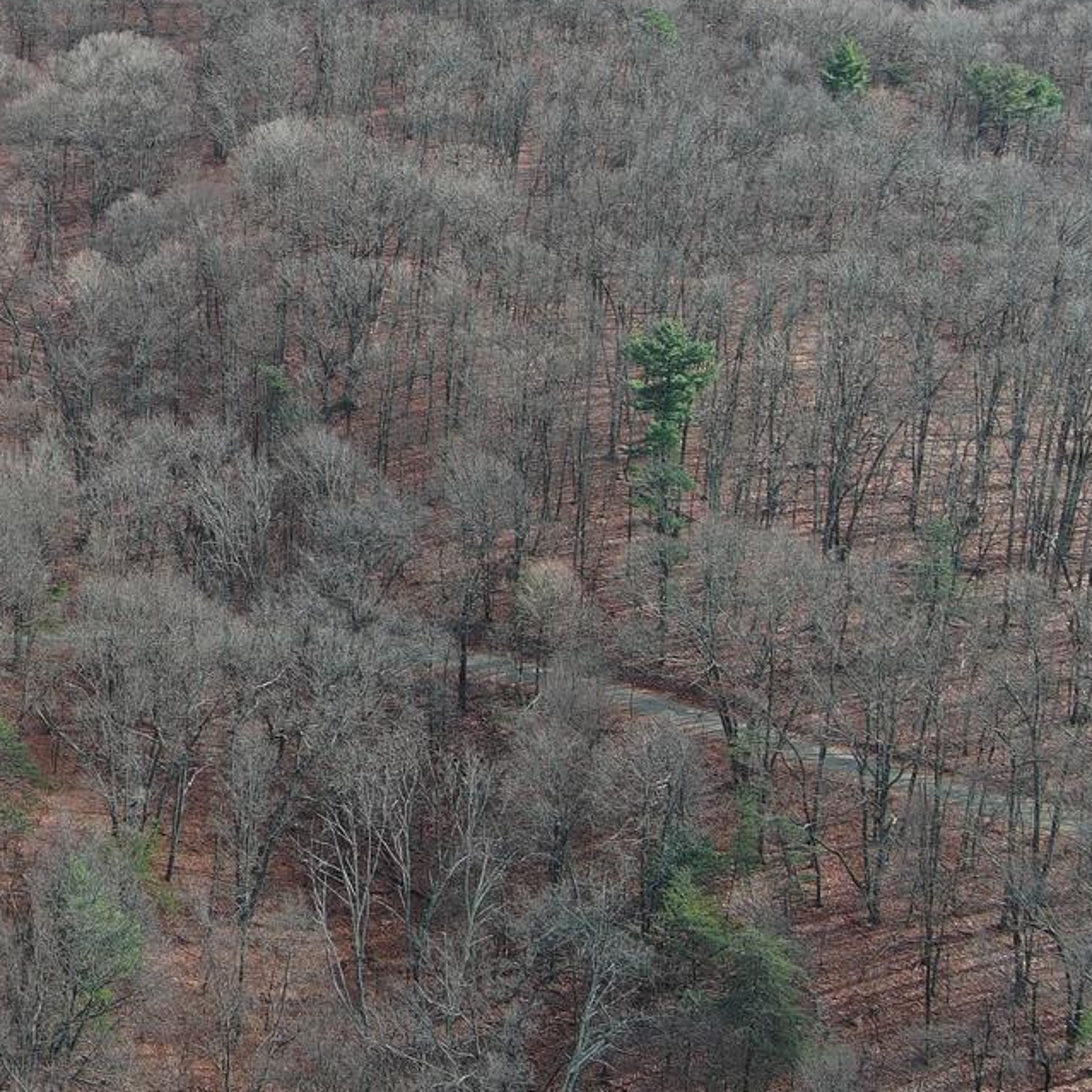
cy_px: 78
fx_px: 2820
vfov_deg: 21.4
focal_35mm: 79
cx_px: -333
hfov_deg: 20.1
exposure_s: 1/202
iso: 100
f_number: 2.8
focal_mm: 10.57
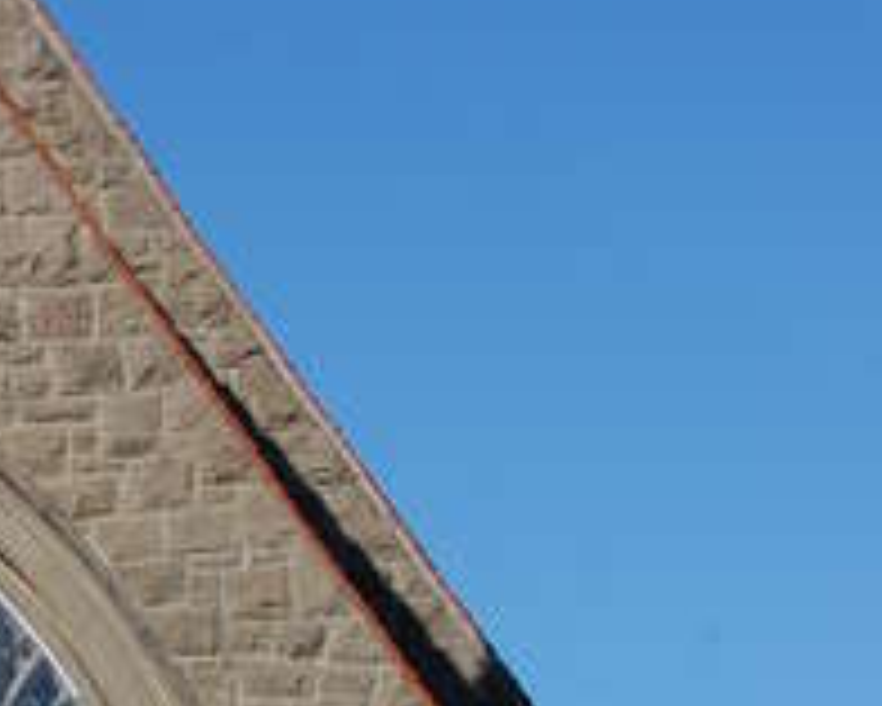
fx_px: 5693
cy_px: 1003
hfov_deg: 8.7
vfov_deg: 7.0
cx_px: -207
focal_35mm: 218
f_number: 16
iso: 200
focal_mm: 38
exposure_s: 1/125
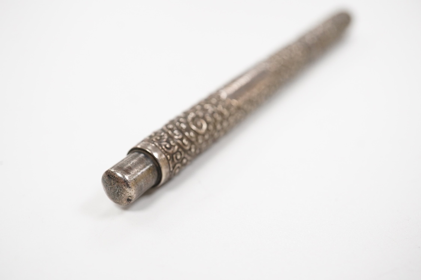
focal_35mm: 45
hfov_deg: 43.6
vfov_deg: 29.9
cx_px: 210
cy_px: 140
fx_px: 526
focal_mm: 30
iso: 2500
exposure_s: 1/200
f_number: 9
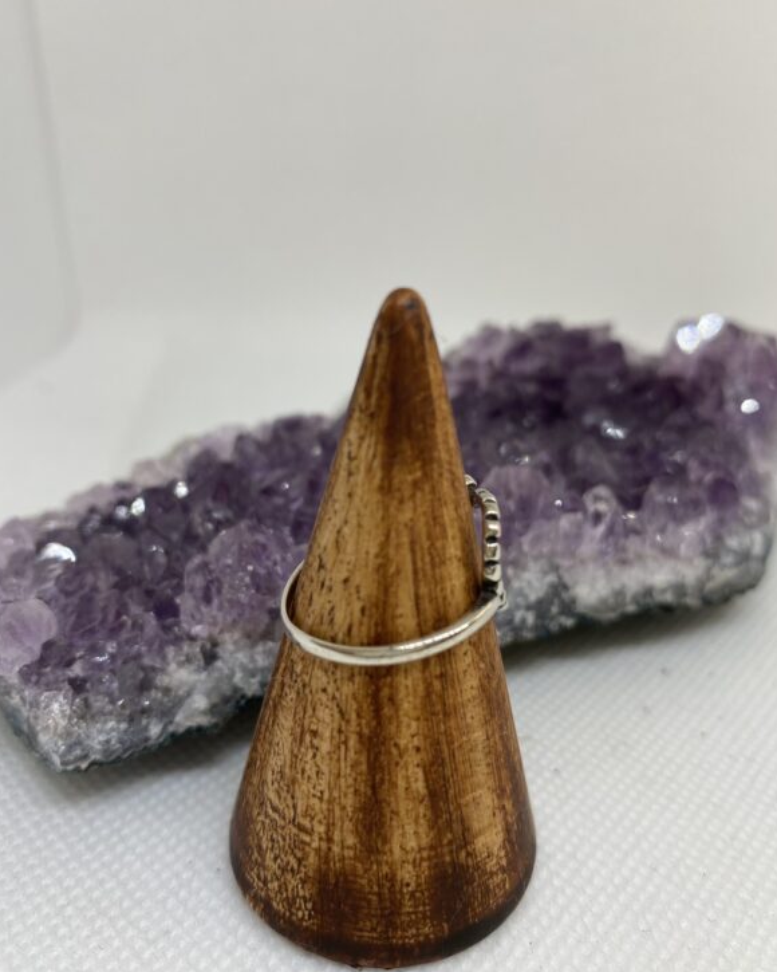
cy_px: 481
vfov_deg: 62.2
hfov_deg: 51.5
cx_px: 394
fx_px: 805
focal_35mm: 28
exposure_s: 1/121
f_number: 1.8
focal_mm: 4.25
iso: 32
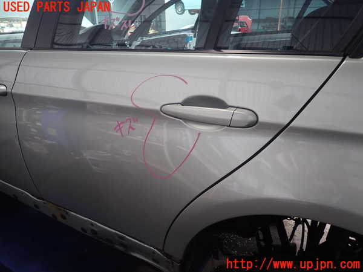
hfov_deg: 69.4
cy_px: 136
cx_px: 182
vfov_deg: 54.9
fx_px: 262
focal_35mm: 25
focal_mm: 4.5
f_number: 2
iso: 100
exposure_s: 1/60
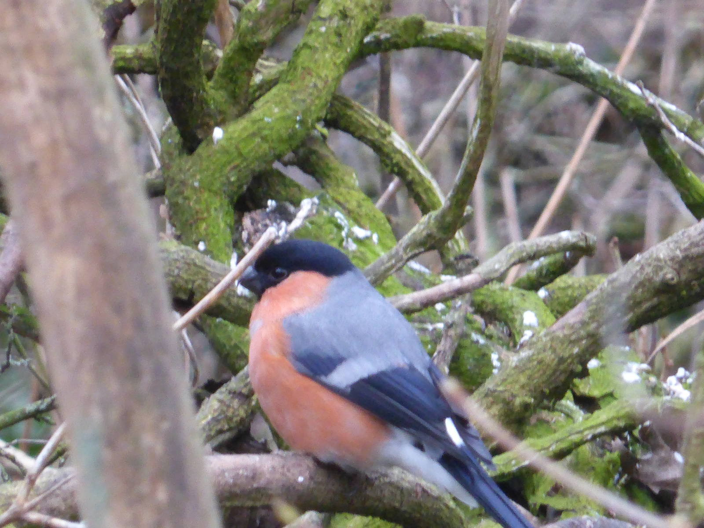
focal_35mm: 1056
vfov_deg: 1.4
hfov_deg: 1.9
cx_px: 352
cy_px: 264
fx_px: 21476
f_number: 6.4
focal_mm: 86
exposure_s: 1/20
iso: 400
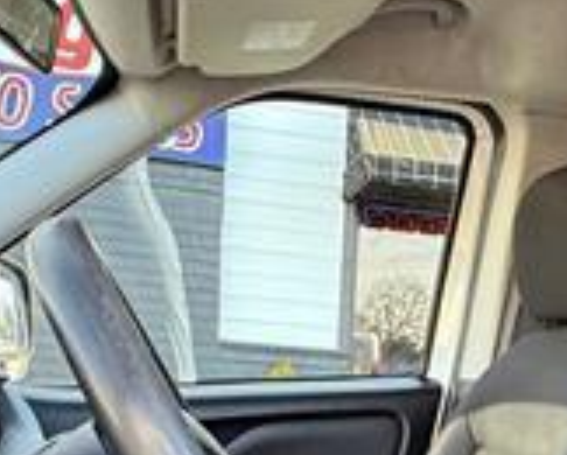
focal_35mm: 54
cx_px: 430
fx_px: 907
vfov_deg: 25.4
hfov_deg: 33.9
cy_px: 542
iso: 125
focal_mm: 2.22
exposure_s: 1/99
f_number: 2.2
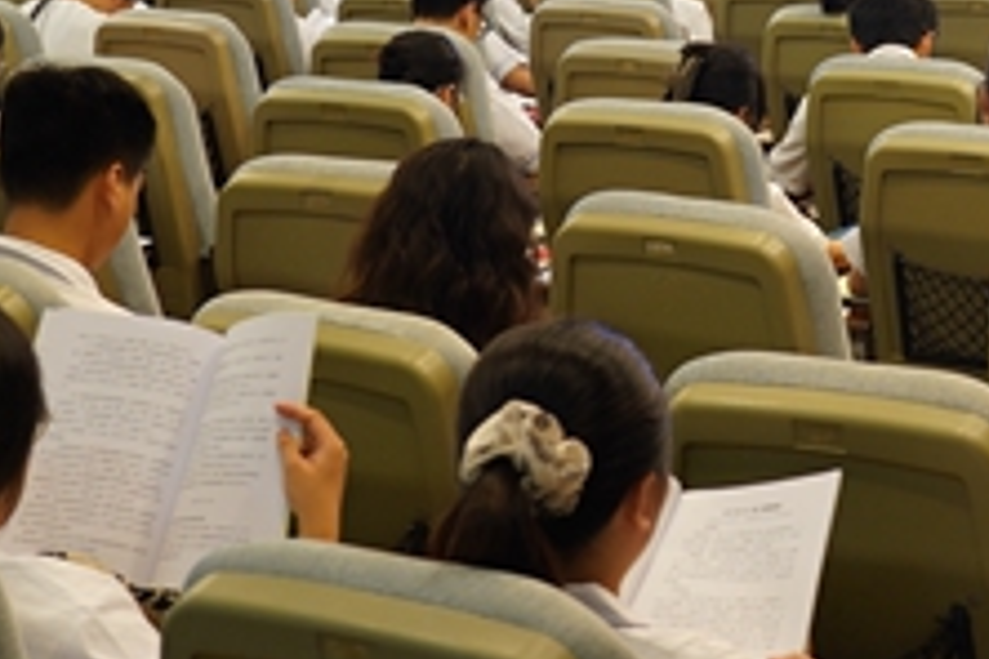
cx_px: 842
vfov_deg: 14.3
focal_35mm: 94
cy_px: -11
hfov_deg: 21.3
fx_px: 2582
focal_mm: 29
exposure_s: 1/30
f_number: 4
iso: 640
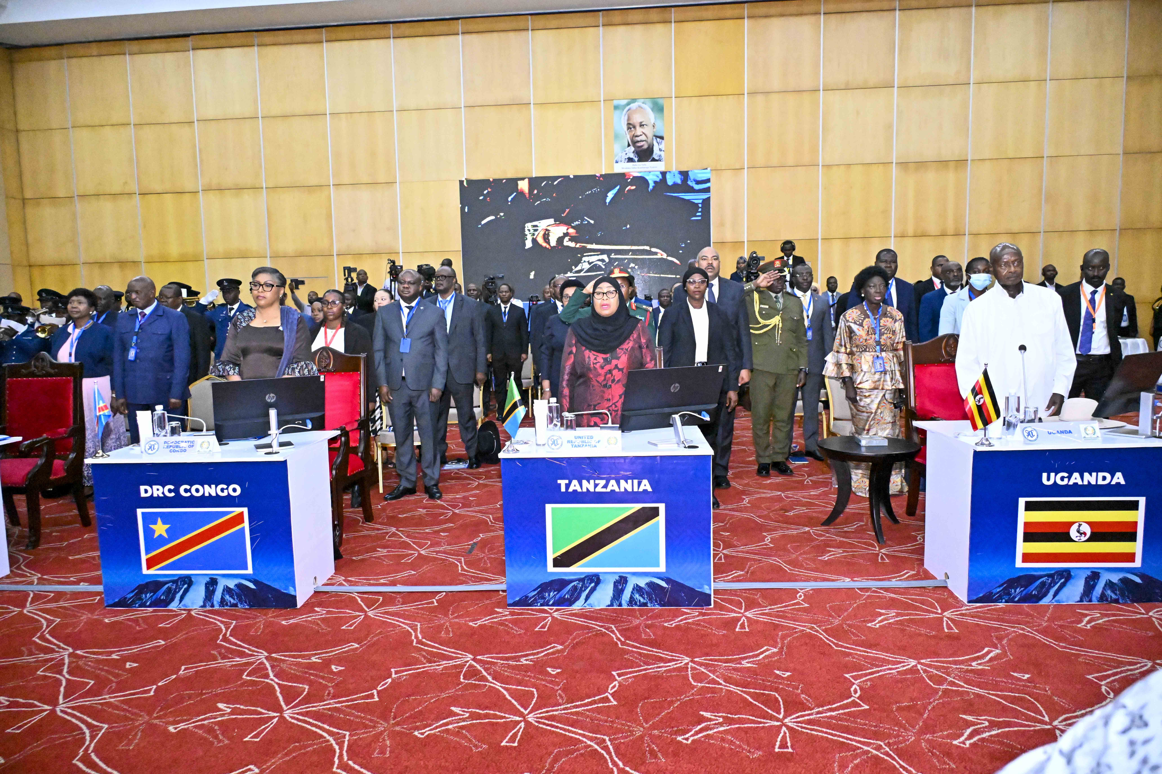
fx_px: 775
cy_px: 387
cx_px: 581
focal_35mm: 24
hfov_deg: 73.7
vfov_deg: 53.1
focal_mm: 24
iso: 25600
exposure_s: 1/800
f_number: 5
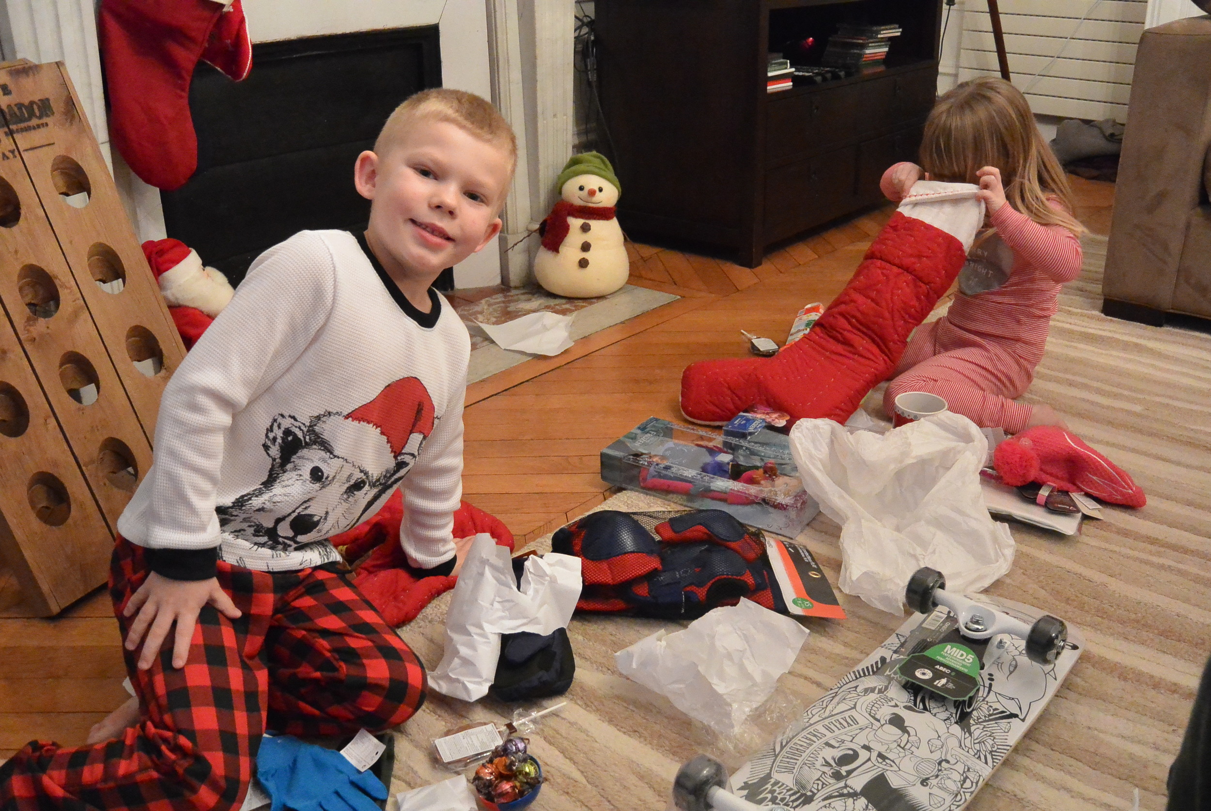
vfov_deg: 41.2
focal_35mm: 32
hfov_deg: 58.7
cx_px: 606
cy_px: 406
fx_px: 1078
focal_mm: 12
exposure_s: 1/60
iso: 3200
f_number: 3.8
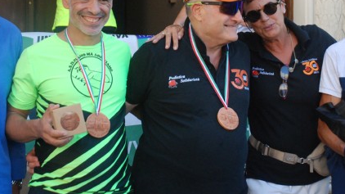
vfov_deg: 10.8
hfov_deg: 19.1
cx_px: 174
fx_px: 1024
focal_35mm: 112
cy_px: 37
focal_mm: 50
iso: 1000
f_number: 5
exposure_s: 1/500
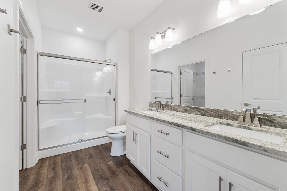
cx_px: 144
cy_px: 96
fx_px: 120
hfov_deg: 100.4
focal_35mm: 15
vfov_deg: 77.3
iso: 200
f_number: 9
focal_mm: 10
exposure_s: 1/4
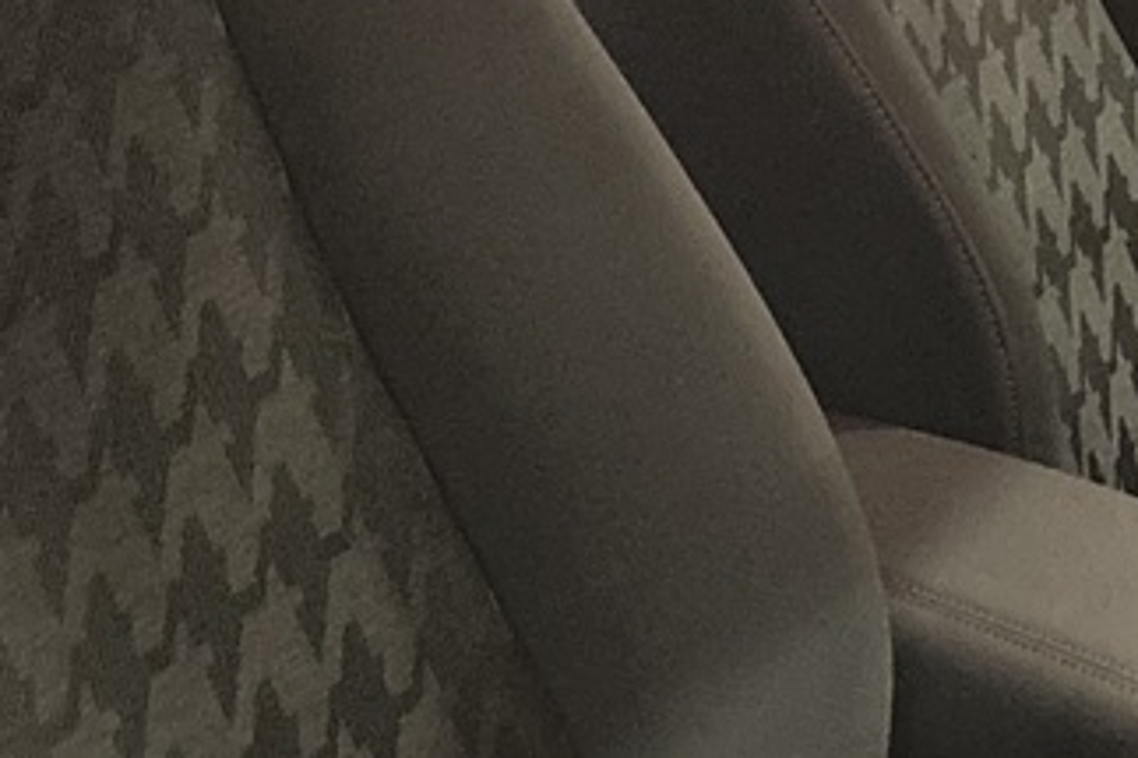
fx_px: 4107
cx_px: 1008
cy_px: 286
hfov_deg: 15.6
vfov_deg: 10.5
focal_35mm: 130
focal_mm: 3.99
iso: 640
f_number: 1.8
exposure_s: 1/24
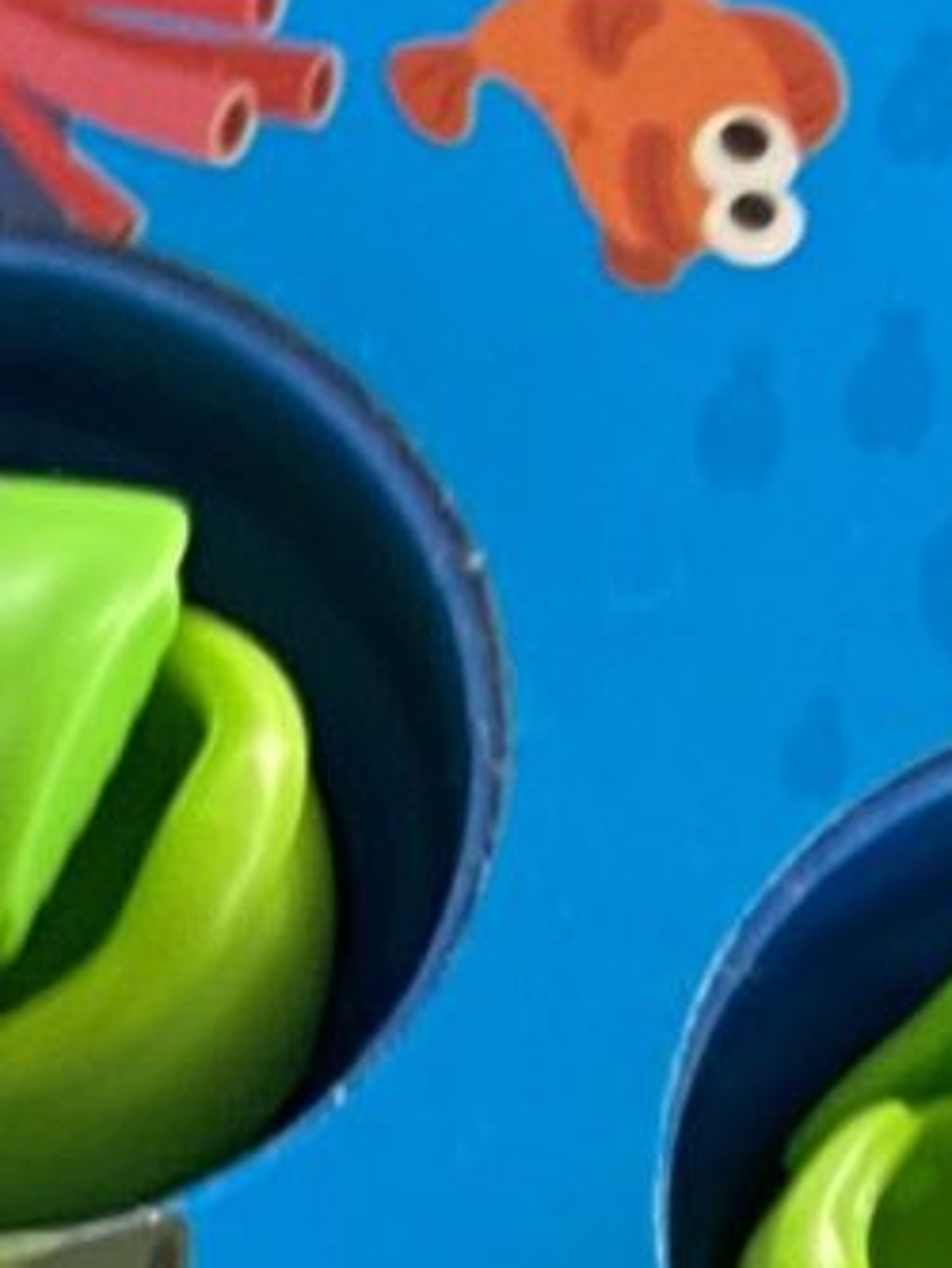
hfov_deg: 7.4
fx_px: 7329
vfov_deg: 9.6
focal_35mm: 200
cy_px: 1854
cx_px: -213
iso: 125
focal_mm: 4.25
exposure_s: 1/60
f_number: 1.8
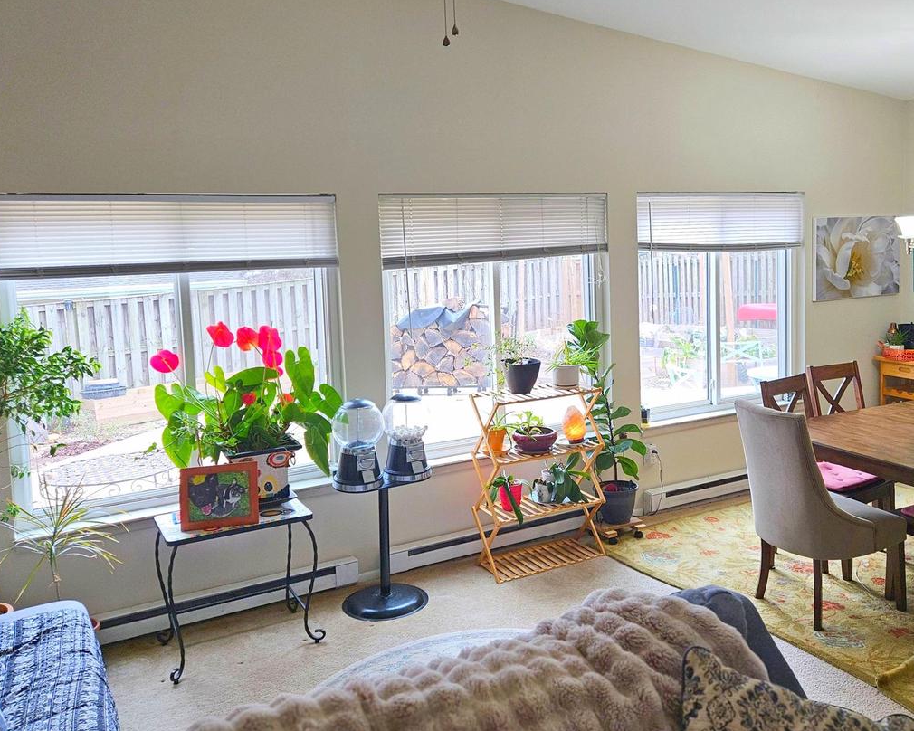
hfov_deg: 55.4
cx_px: 523
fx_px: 866
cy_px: 310
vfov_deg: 45.7
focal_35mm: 32
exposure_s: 1/120
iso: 80
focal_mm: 5.4
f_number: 1.8
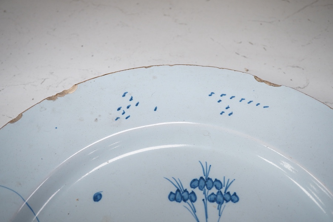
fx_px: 416
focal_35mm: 45
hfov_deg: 43.6
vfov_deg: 29.9
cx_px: 166
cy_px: 111
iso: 1250
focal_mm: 30
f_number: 7.1
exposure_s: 1/125
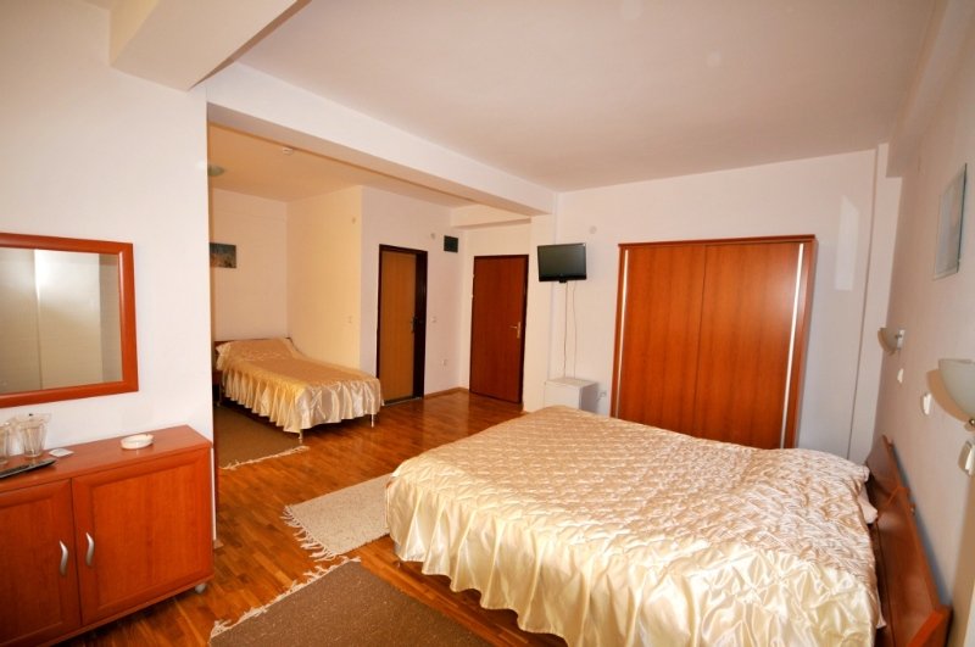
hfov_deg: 100.5
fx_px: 406
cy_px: 324
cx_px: 488
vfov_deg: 77.2
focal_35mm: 15
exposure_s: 1/60
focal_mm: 10
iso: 200
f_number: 4
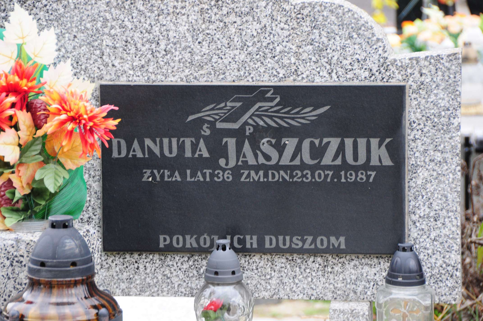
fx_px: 2714
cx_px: 242
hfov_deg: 10.2
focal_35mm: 202
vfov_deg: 6.8
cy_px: 160
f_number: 7.1
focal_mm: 135
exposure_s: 1/160
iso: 640
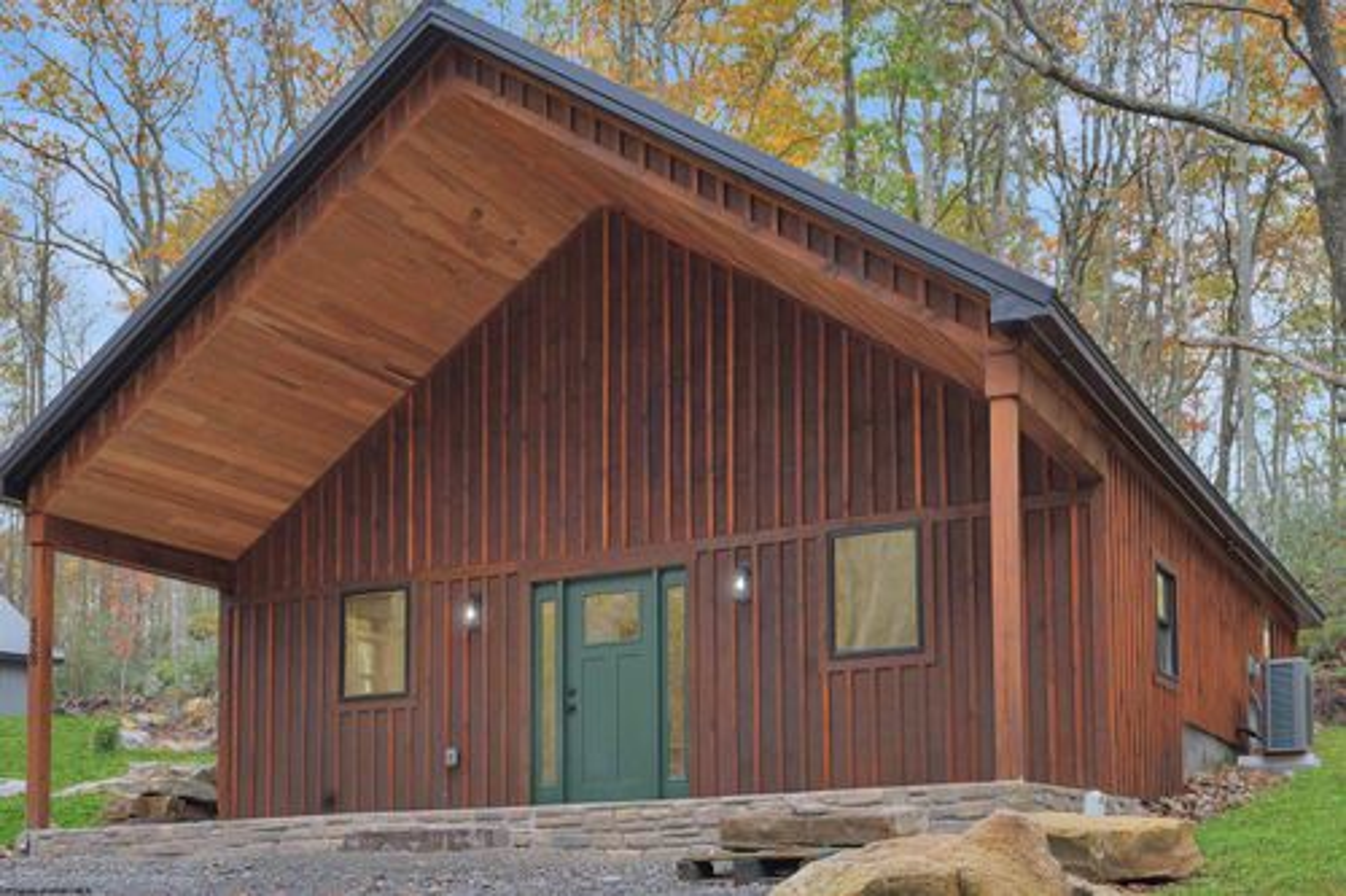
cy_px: 448
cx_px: 673
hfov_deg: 43.6
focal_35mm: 45
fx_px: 1682
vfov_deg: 29.8
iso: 5000
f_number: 11
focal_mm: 45
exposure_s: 1/500
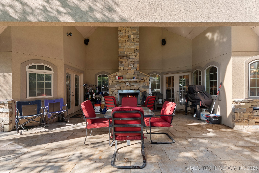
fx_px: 115
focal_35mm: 16
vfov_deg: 73.7
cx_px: 130
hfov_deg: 96.7
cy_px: 86
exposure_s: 1/20
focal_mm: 16
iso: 200
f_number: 9
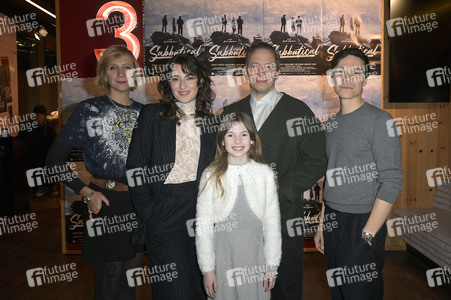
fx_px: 363
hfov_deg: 63.7
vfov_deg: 44.9
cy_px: 150
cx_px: 226
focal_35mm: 29
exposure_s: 1/250
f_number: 7.1
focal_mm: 29
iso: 2500
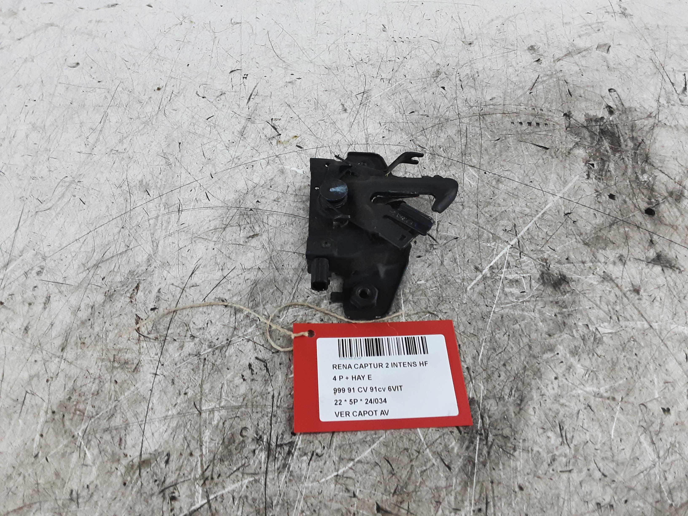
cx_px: 344
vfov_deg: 51.4
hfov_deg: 65.3
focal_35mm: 27
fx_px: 537
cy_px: 258
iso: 160
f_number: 1.9
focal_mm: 2.91
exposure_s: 1/50
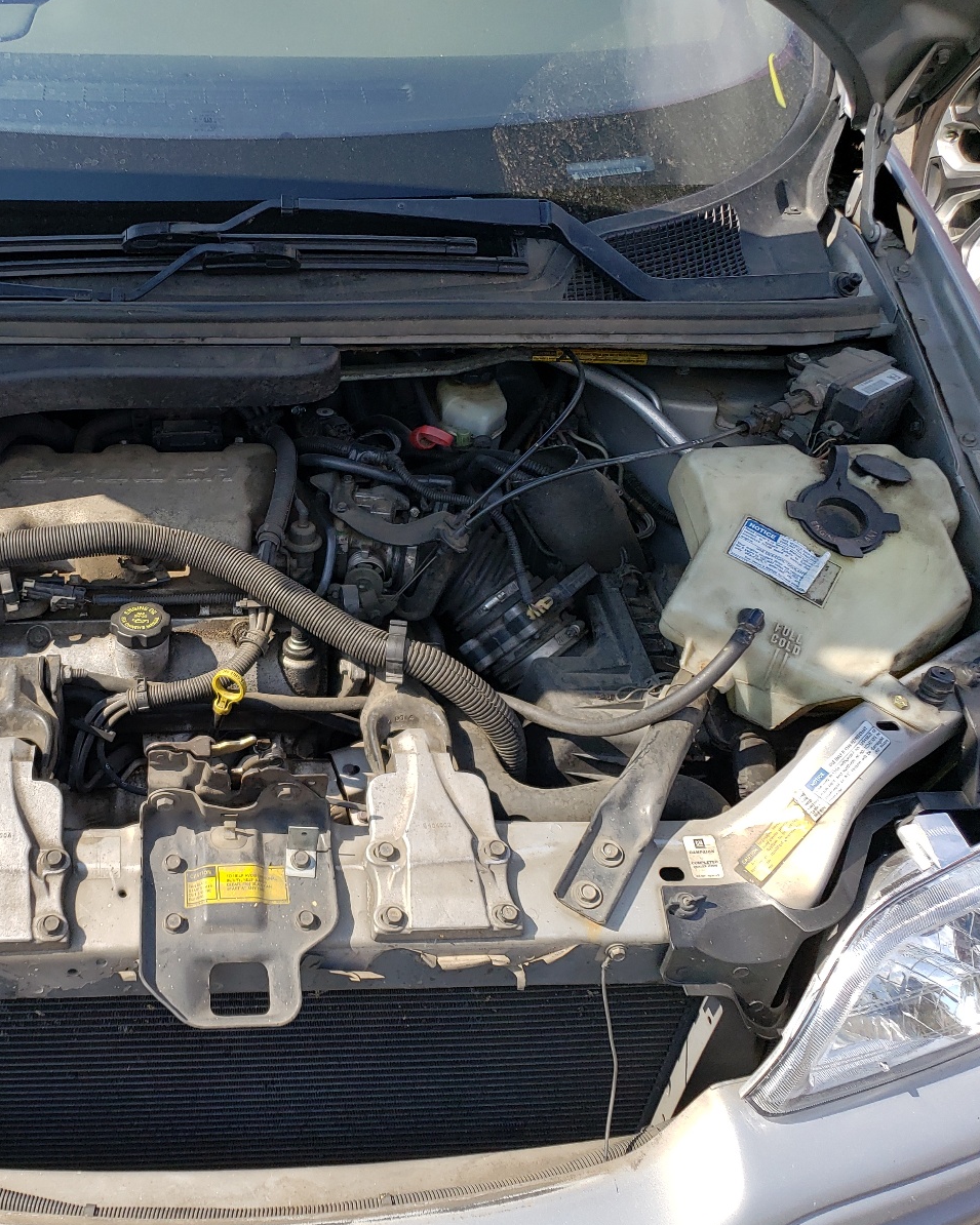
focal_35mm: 34
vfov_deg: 52.8
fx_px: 1233
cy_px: 614
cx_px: 226
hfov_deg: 41.8
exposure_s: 1/1667
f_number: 1.5
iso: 50
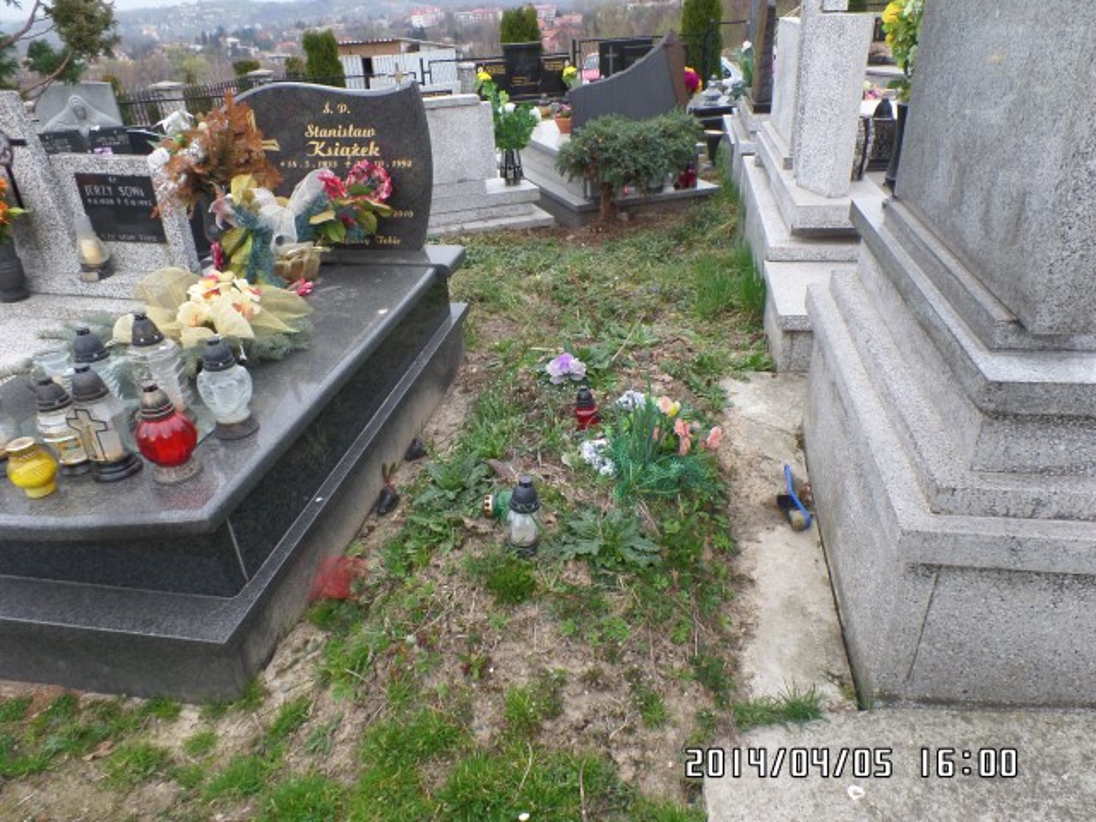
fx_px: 728
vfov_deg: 58.9
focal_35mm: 23
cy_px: 411
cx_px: 548
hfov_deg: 73.9
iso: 100
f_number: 3.5
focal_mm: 4.1
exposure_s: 1/125
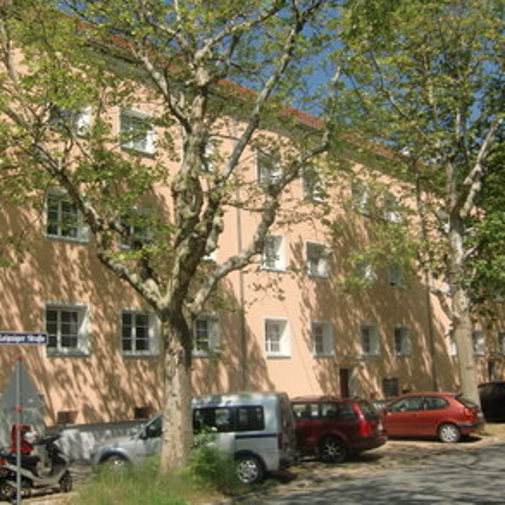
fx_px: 677
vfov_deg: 40.9
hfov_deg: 40.9
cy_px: 248
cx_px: 224
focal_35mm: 41
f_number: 3.6
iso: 64
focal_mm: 6.1
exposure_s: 1/800
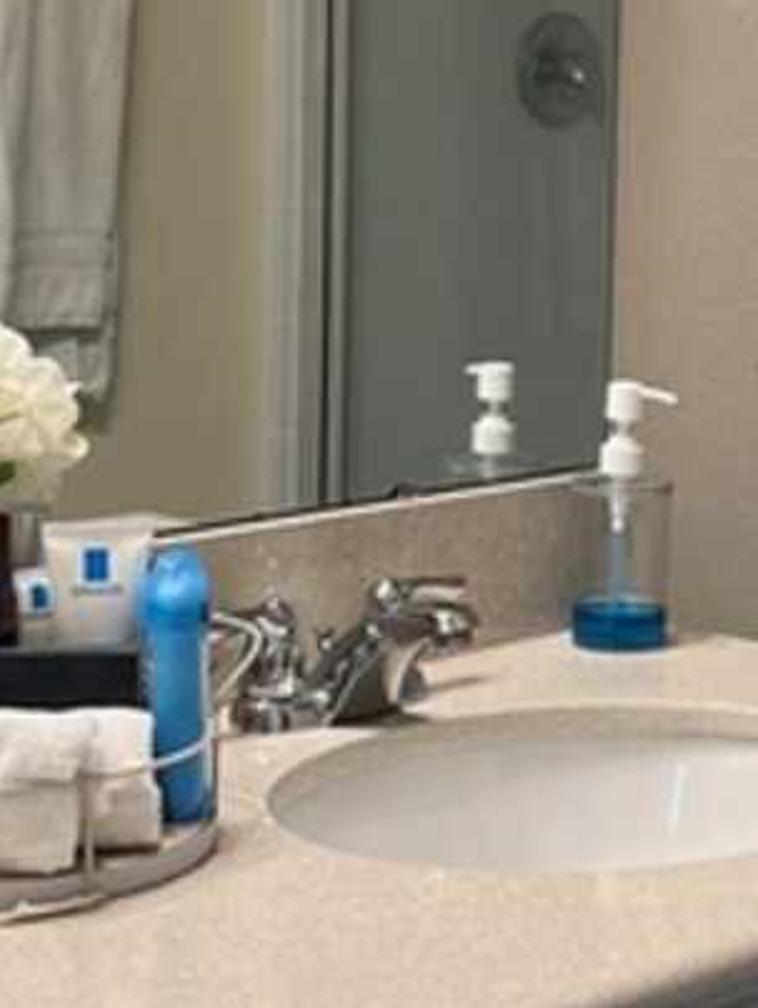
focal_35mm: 110
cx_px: 558
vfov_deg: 17.7
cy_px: 190
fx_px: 3207
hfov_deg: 13.4
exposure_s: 1/120
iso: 100
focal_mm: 5.7
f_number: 1.5
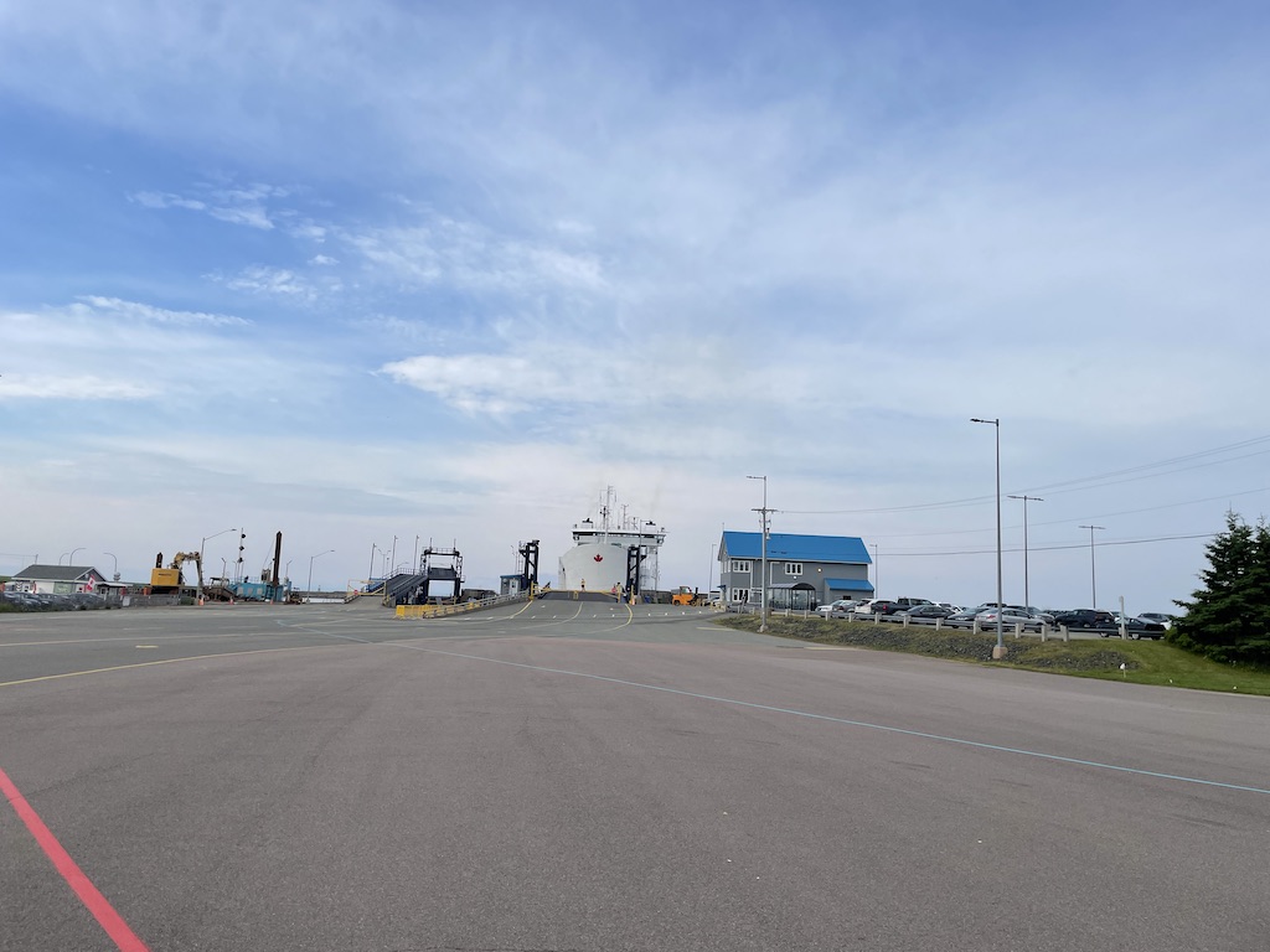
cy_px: 476
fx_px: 954
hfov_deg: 67.3
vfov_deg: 53.1
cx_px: 635
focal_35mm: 26
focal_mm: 4.2
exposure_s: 1/5291
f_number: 1.6
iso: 32
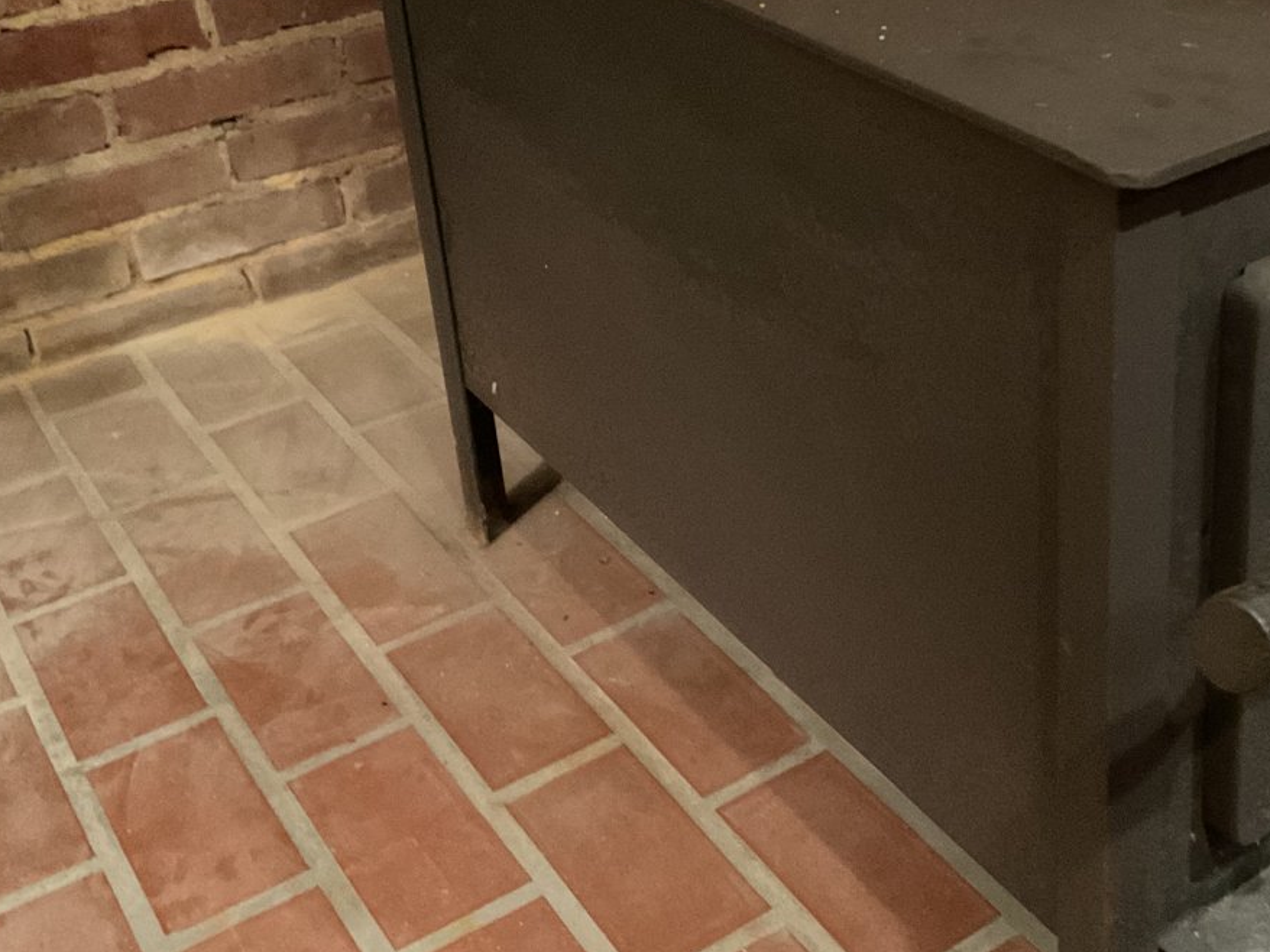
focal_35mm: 50
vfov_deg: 28.6
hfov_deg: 37.5
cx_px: 916
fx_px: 1834
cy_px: 226
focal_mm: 3
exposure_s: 1/15
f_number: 1.8
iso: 500
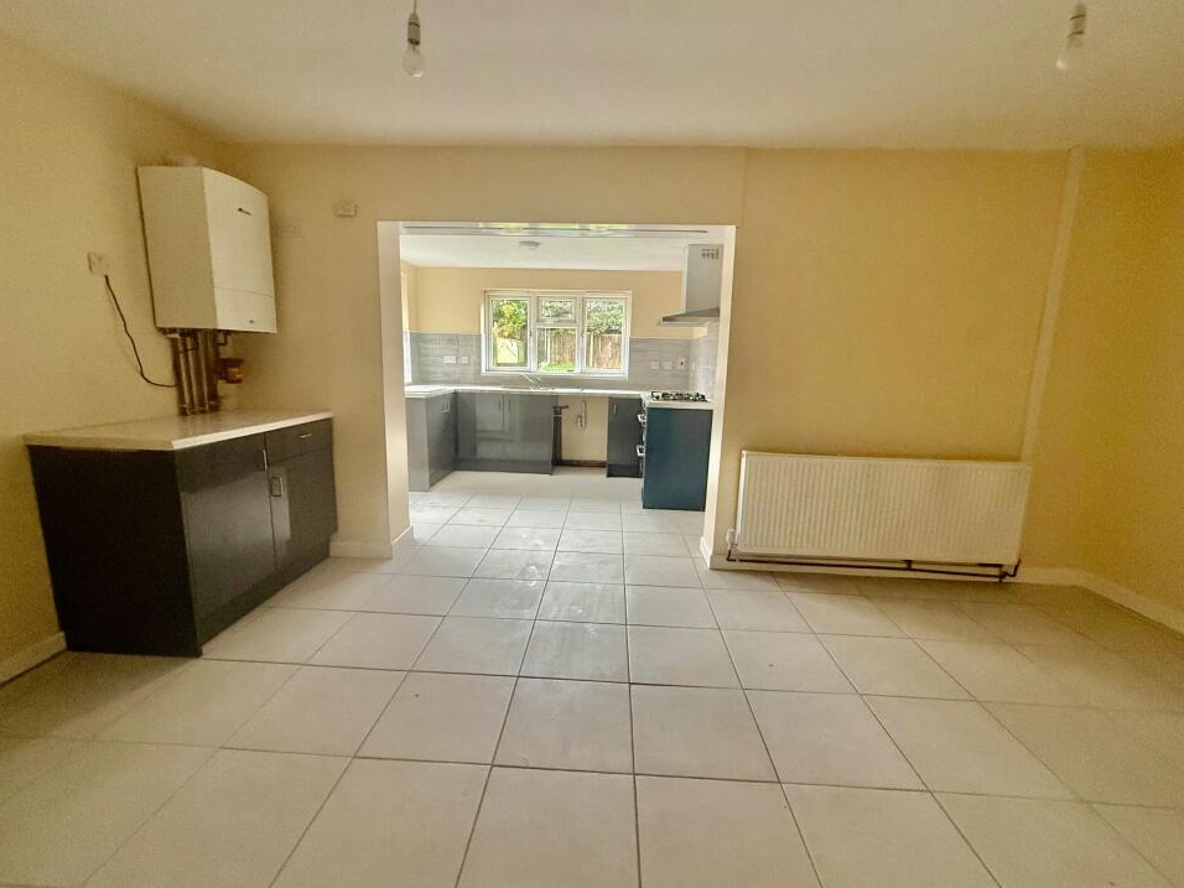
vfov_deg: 81.7
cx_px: 590
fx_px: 513
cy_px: 445
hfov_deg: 98.2
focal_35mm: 15
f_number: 2.2
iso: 320
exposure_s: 1/77
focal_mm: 2.22
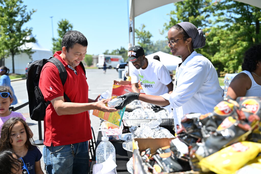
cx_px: 130
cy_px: 87
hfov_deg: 48.5
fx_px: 290
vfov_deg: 33.4
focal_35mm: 40
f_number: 3.2
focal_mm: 40
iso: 64
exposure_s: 1/500
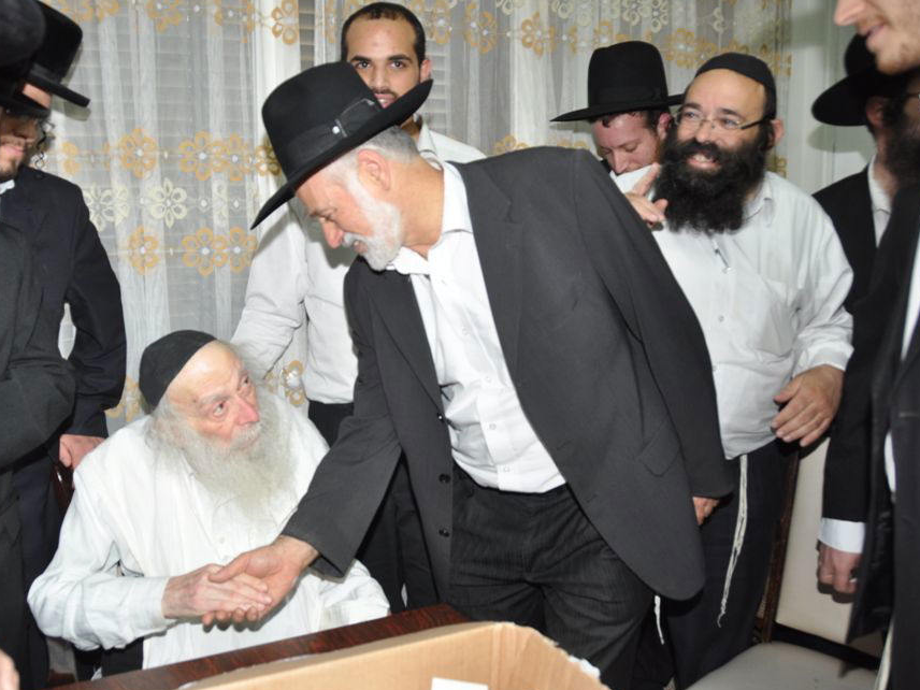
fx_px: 824
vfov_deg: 45.4
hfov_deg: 58.0
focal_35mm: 31
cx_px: 385
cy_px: 340
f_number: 5
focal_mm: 18
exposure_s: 1/60
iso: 400
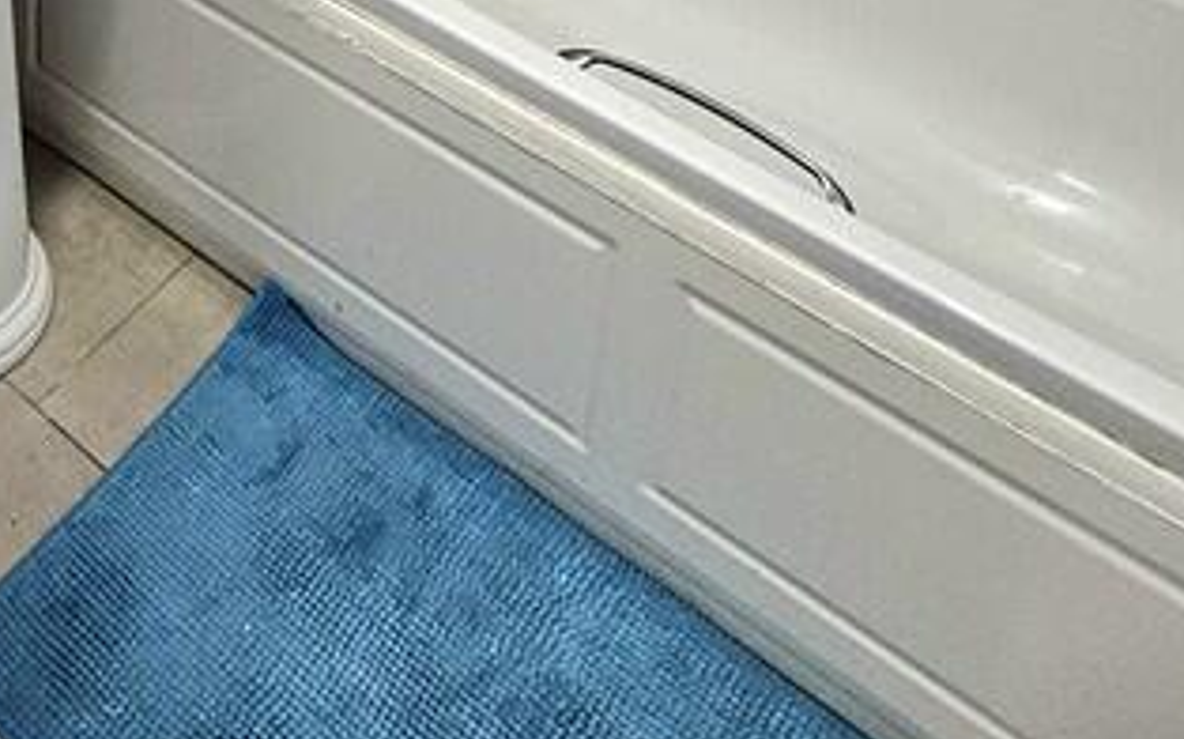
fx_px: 1452
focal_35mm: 45
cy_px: -607
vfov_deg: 20.1
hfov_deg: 41.9
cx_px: 192
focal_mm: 2.2
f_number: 2.2
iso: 400
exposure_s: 1/50.3
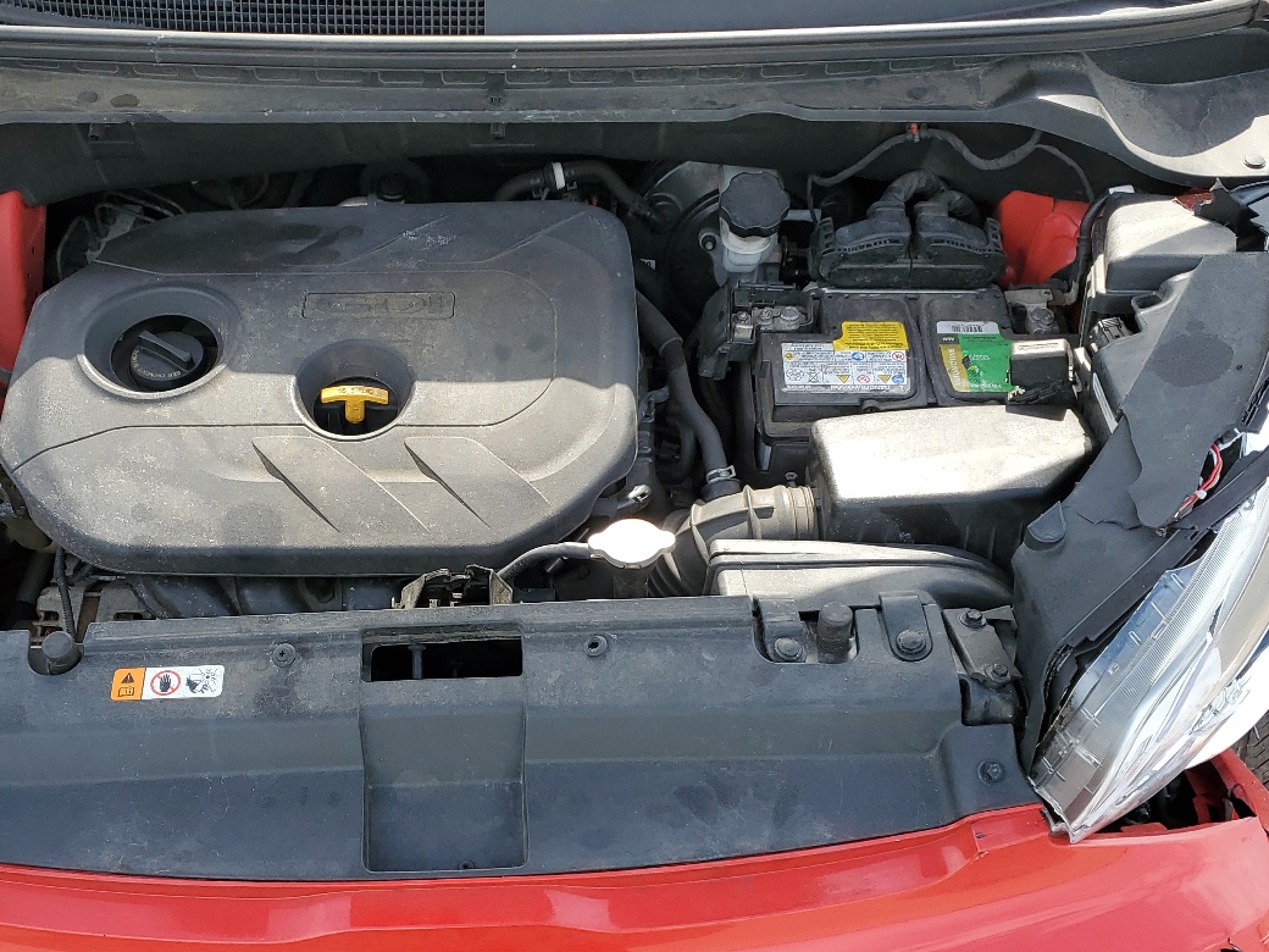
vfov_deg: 35.7
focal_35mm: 40
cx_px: 478
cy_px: 618
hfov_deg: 46.4
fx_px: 1466
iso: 50
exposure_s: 1/833
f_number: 1.5
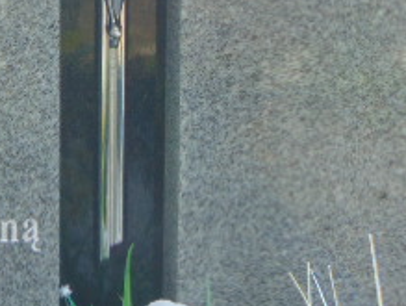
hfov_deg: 6.3
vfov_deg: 4.7
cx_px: 6
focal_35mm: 315
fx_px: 3701
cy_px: 95
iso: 80
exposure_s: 1/200
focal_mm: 19.4
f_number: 3.9
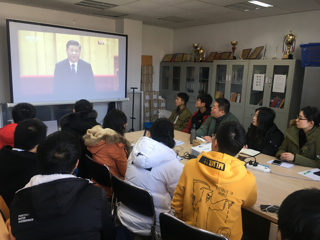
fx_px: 268
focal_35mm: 29
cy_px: 120
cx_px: 160
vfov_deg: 48.2
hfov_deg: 61.7
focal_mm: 4.15
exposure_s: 1/33
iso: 80
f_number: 2.2
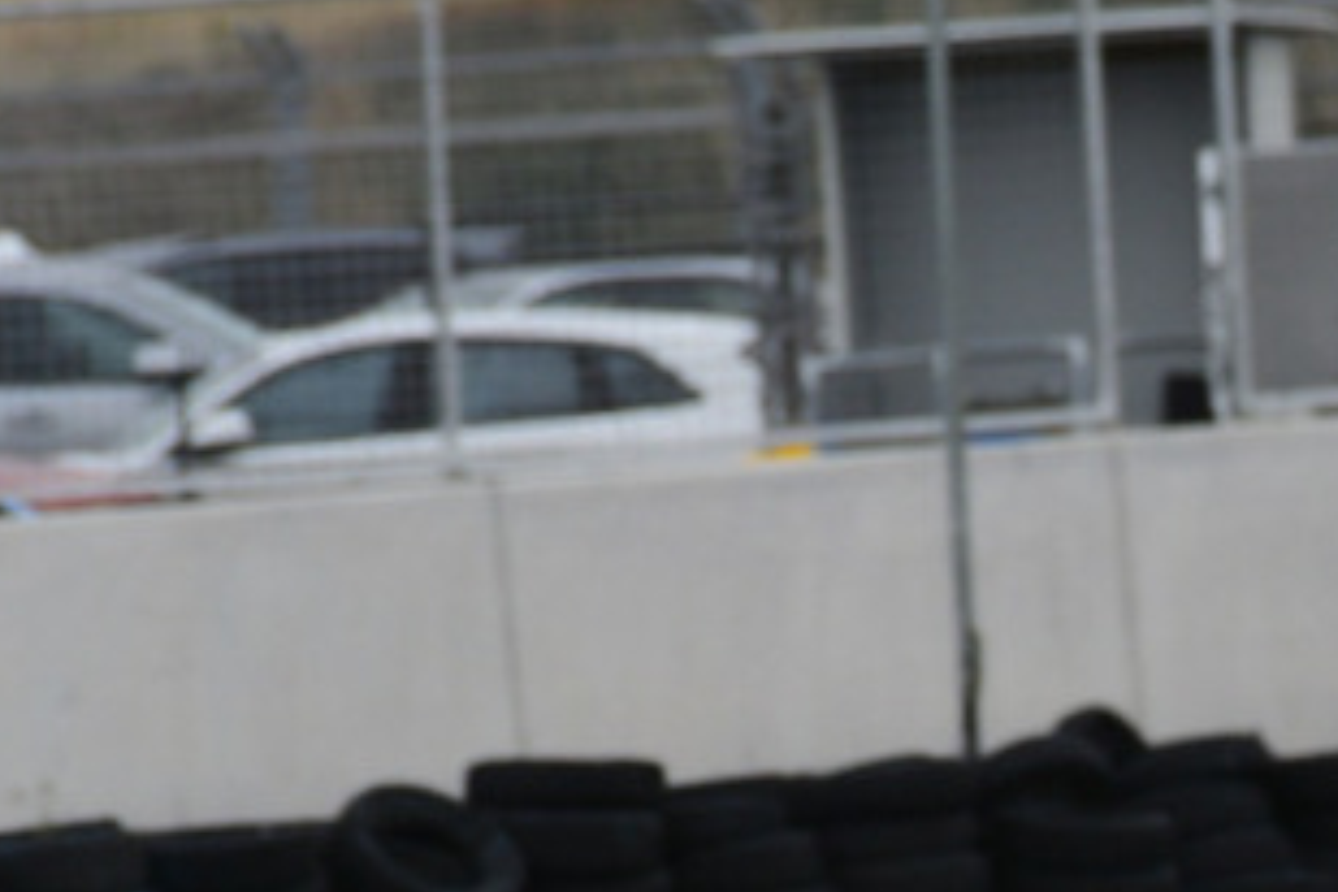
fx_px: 72209
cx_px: 1676
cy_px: 1113
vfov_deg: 0.7
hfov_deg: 1.1
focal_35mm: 1943
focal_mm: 500
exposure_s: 1/640
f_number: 10
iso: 640
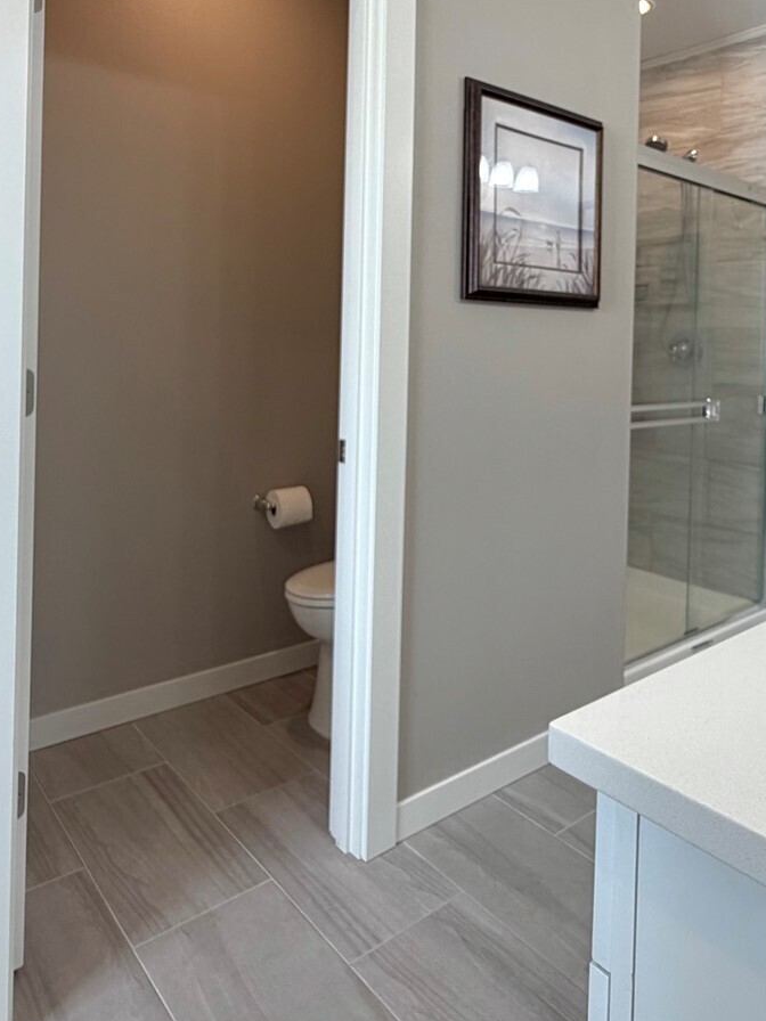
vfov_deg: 68.3
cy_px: 383
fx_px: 738
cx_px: 447
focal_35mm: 25
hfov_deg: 54.6
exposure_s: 1/120
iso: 125
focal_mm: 2.22
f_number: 2.2
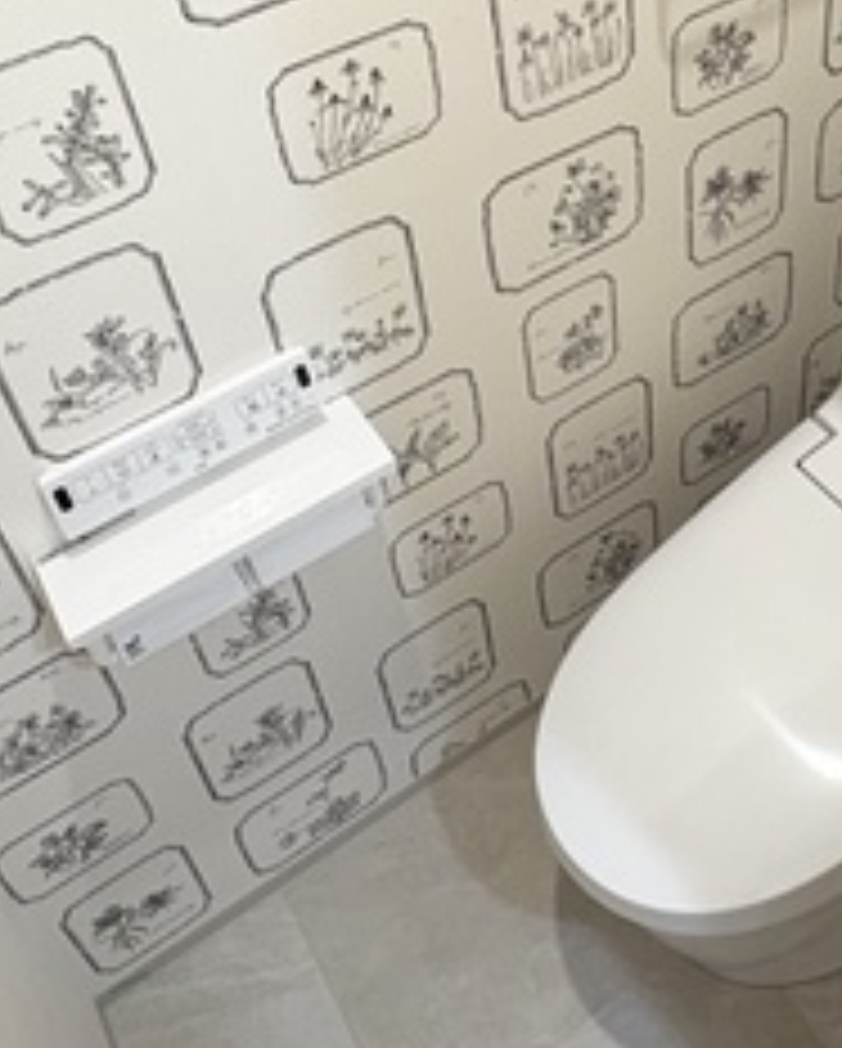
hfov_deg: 36.3
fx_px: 1275
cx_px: 545
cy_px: 196
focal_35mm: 41
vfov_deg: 42.5
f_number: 2.2
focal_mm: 2.22
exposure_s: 1/60
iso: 320
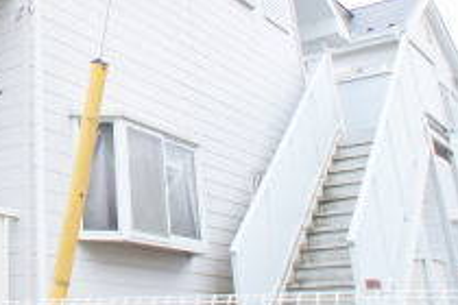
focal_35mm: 73
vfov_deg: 18.4
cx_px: -50
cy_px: 42
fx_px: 929
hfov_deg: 25.6
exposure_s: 1/640
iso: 200
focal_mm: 16
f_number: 3.2
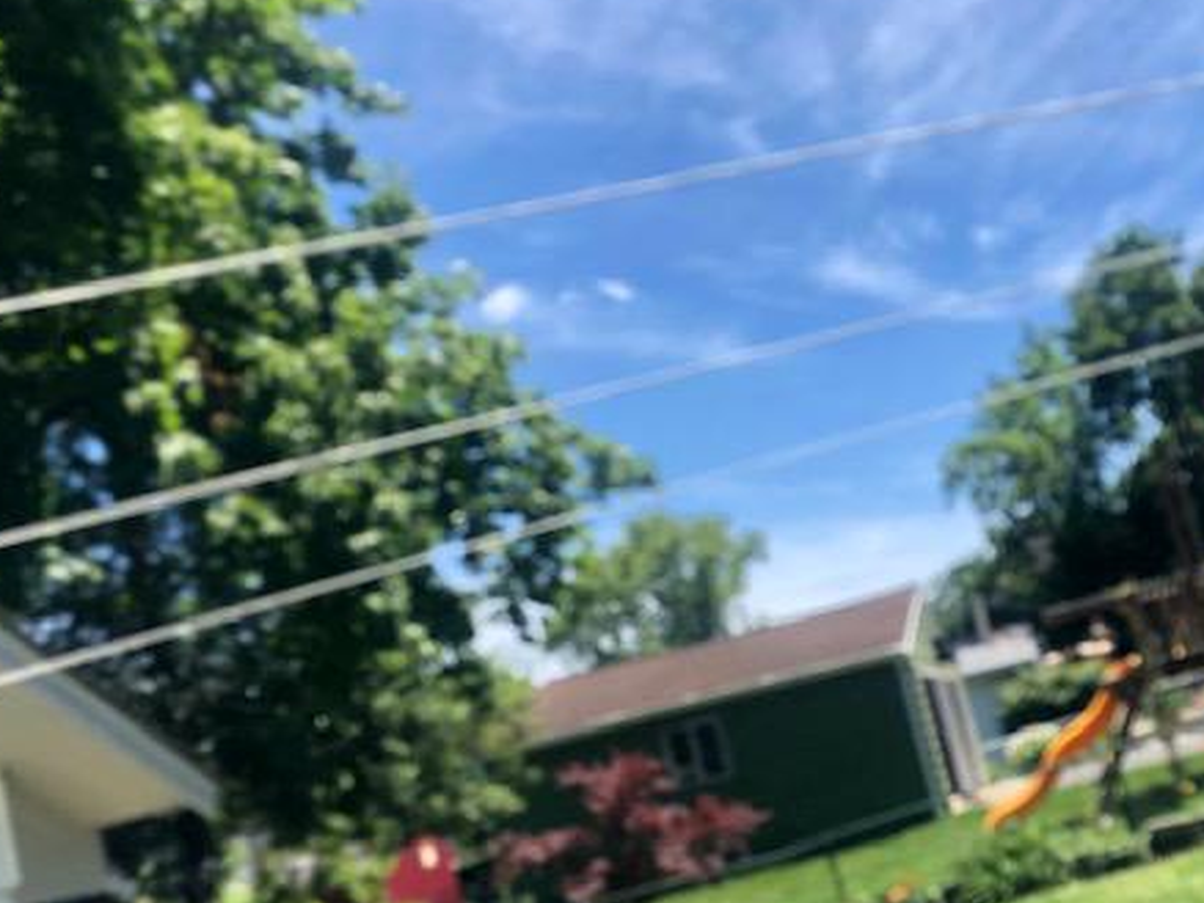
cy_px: 619
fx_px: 1426
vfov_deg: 34.7
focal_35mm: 41
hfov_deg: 45.4
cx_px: 752
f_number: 1.8
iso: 20
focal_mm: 4
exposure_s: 1/827
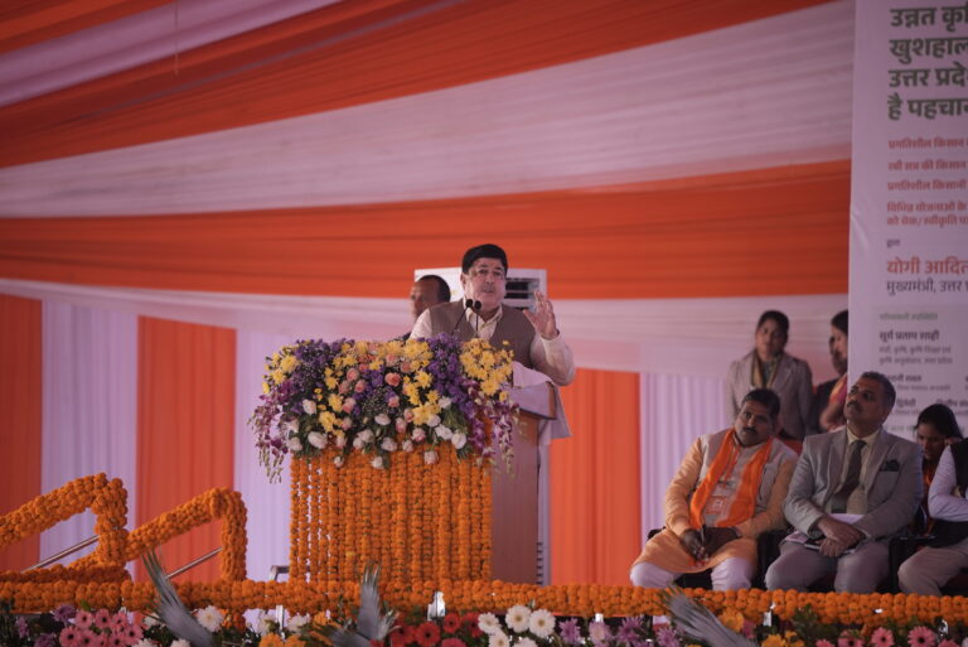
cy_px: 324
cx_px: 484
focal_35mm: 182
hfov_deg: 11.3
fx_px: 4896
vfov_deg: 7.6
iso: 400
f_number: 2.8
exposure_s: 1/200
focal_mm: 182
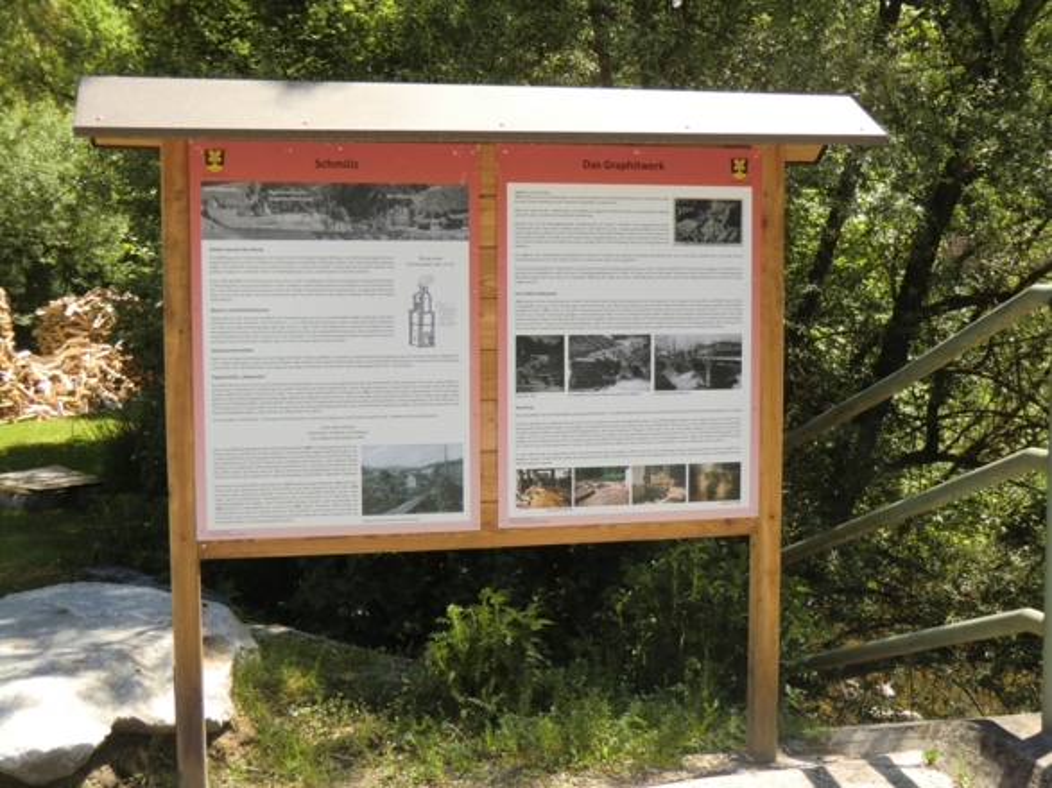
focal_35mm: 40
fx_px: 1215
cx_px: 526
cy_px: 394
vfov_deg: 35.9
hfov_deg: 46.8
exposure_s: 1/200
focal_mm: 7.1
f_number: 3.8
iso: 64
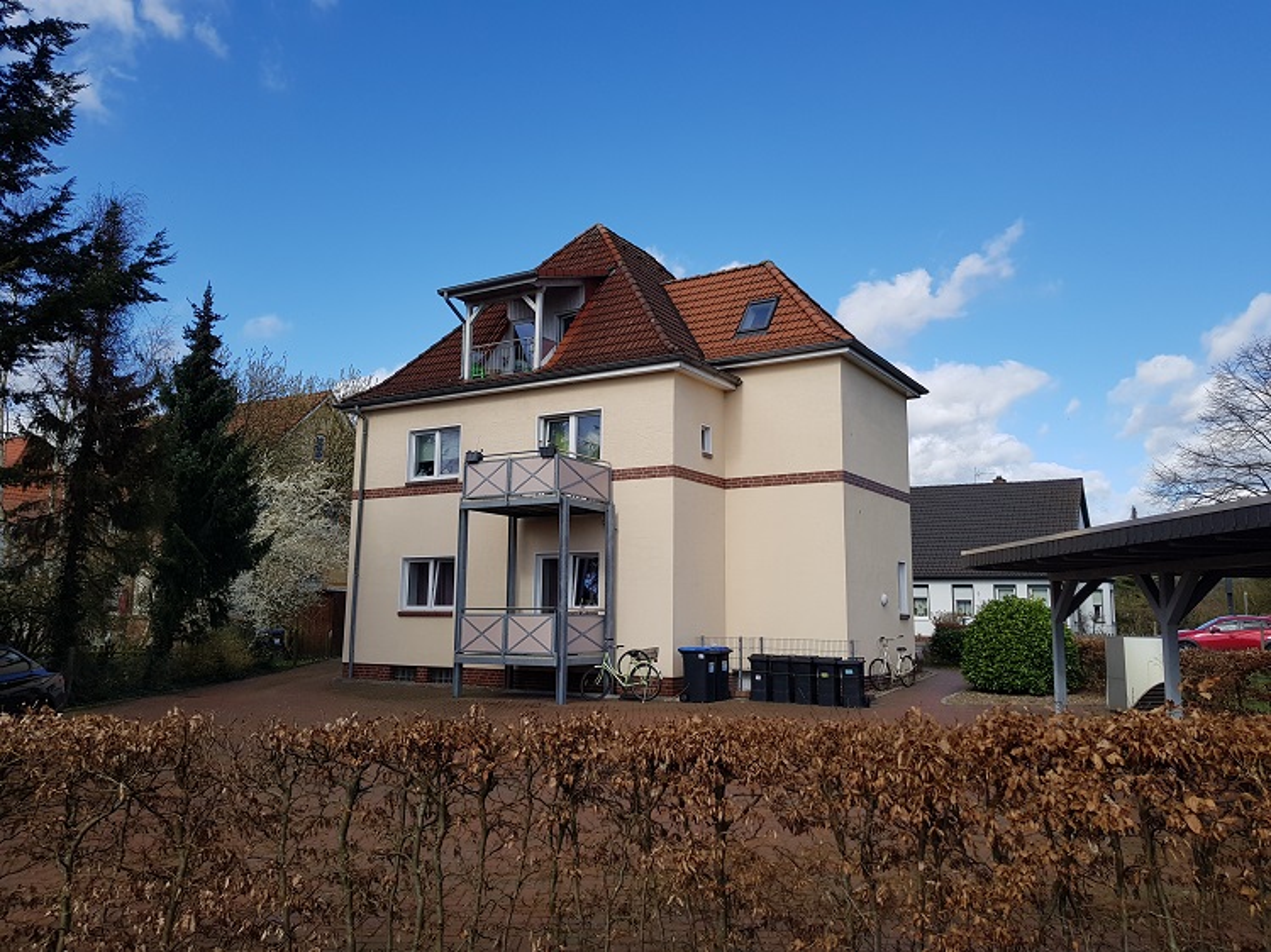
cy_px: 476
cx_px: 636
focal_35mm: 26
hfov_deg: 67.3
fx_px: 954
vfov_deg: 53.0
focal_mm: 4.2
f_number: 1.7
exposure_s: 1/1700
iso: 40
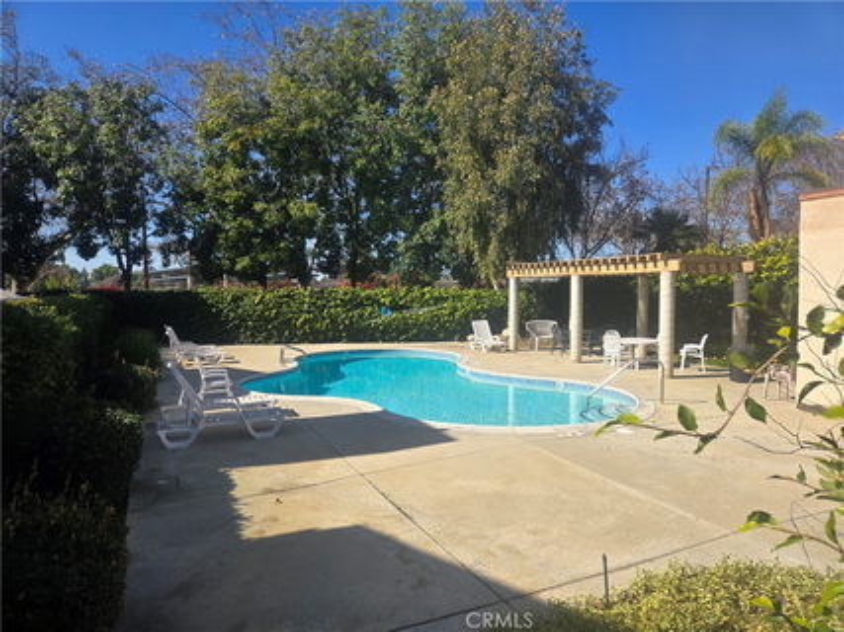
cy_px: 316
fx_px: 561
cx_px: 422
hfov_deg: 73.9
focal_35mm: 23
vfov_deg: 58.9
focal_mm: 5.4
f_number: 1.8
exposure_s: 1/1746
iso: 25
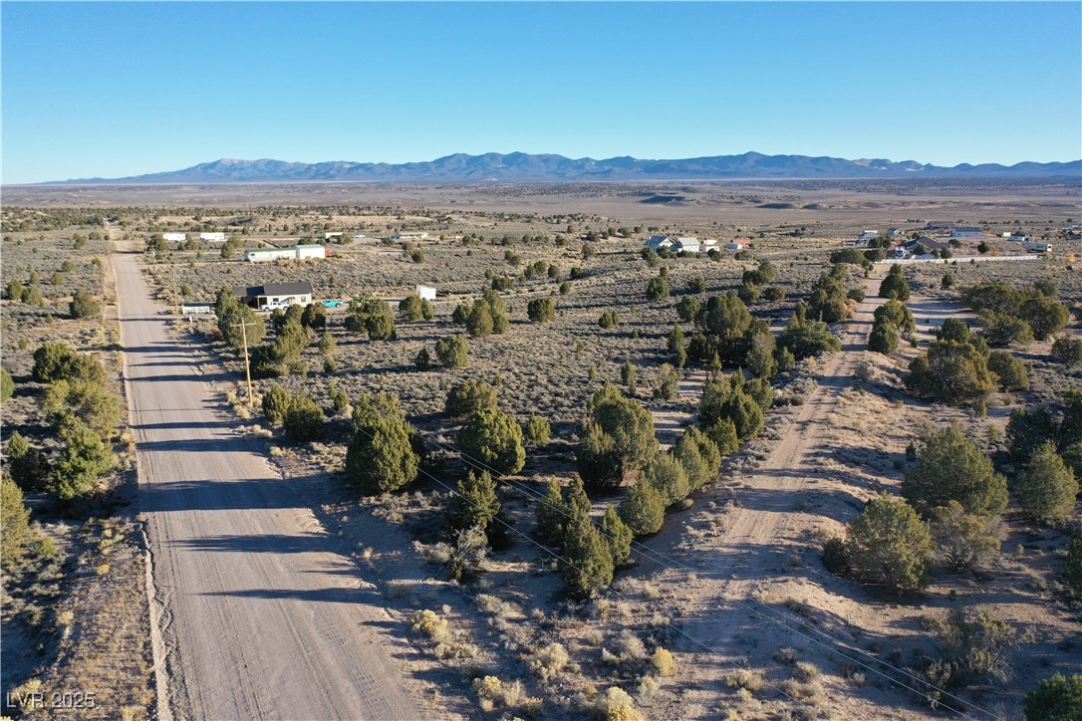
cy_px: 360
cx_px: 541
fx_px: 841
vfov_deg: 46.4
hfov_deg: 65.5
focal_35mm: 28
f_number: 2.8
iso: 100
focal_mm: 10.26
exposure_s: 1/240
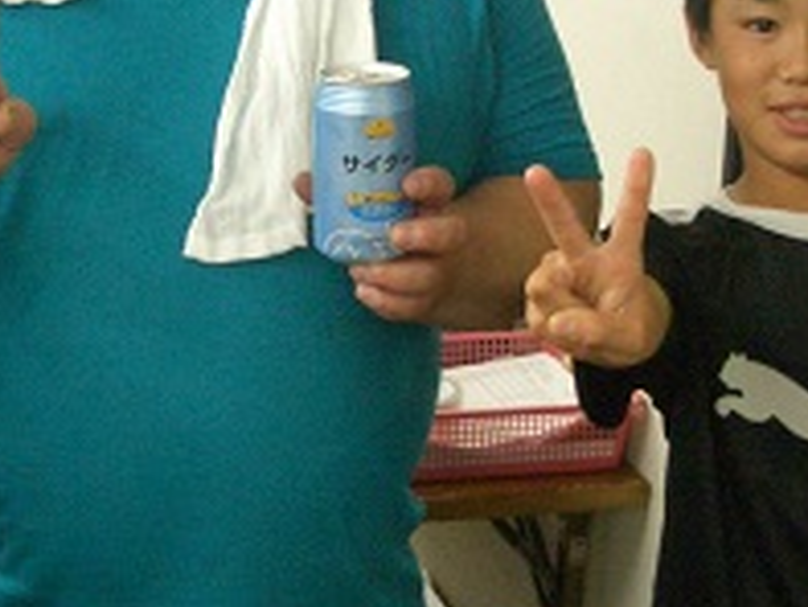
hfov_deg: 21.4
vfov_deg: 16.2
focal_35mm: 91
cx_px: 230
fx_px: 2125
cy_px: 193
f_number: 2.6
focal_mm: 5.8
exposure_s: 1/30
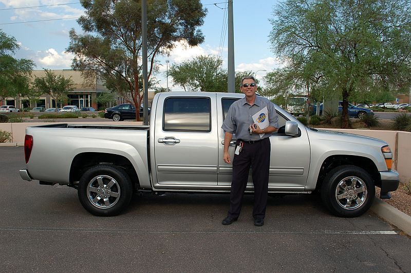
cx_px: 206
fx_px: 410
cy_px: 136
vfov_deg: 36.7
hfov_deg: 53.2
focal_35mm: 36
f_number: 8
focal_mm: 24
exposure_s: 1/250
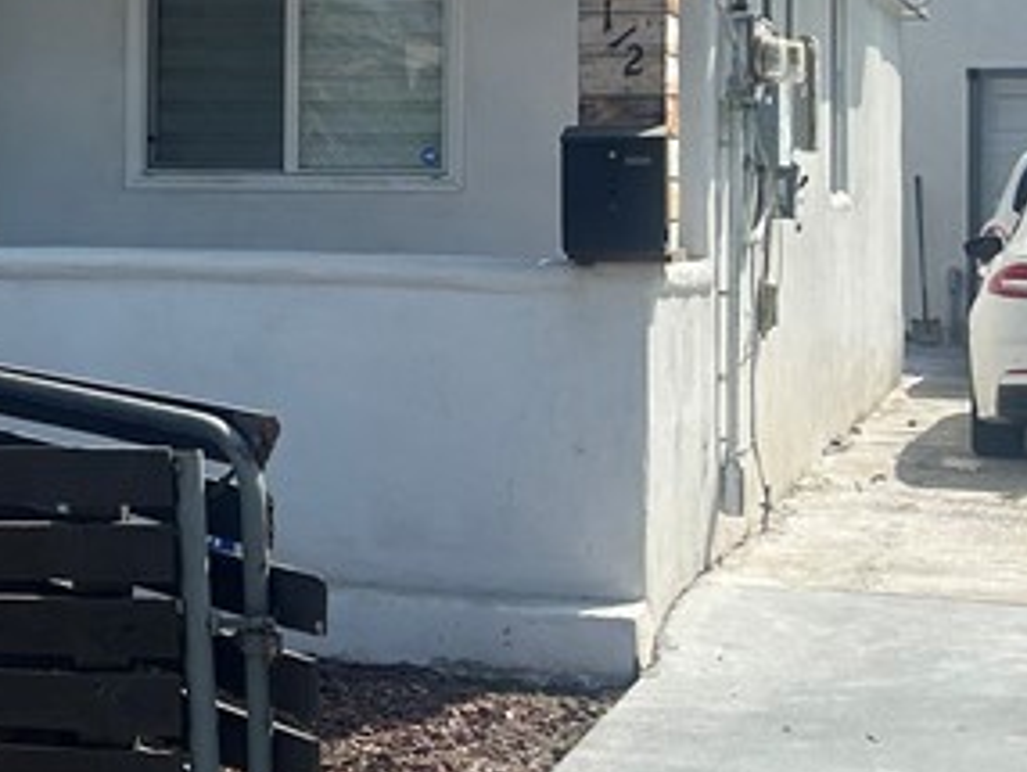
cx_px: -140
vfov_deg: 15.8
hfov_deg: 20.0
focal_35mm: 93
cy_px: 133
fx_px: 2761
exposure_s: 1/5587
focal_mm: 5.7
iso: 50
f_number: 1.5
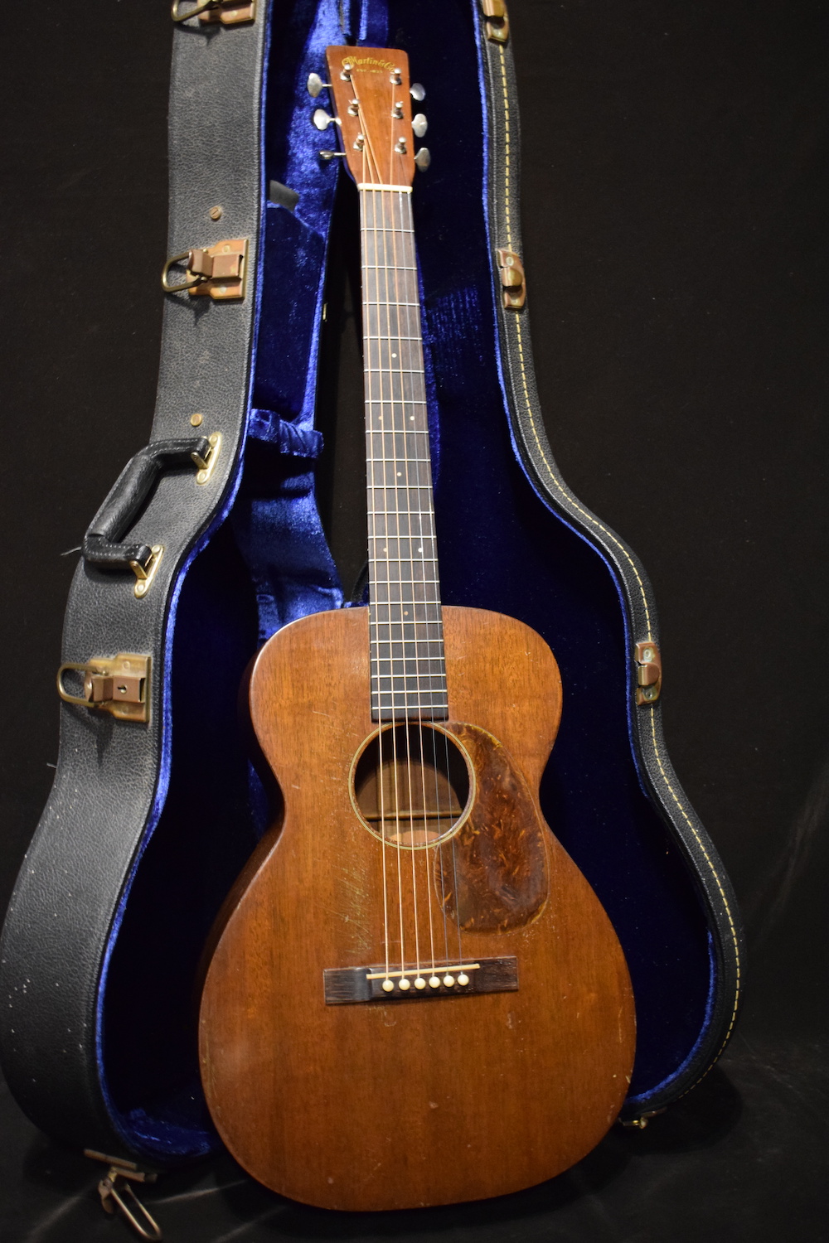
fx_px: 1347
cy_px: 622
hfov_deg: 34.2
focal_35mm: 39
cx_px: 414
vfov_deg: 49.6
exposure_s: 1/15
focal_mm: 26
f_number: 4
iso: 3200
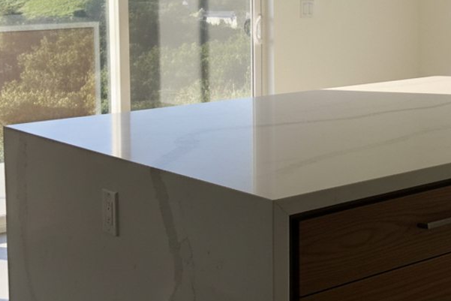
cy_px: 44
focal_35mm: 54
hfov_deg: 34.4
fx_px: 677
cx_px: 422
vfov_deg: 24.5
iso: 122
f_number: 1.5
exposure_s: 1/867
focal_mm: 5.7
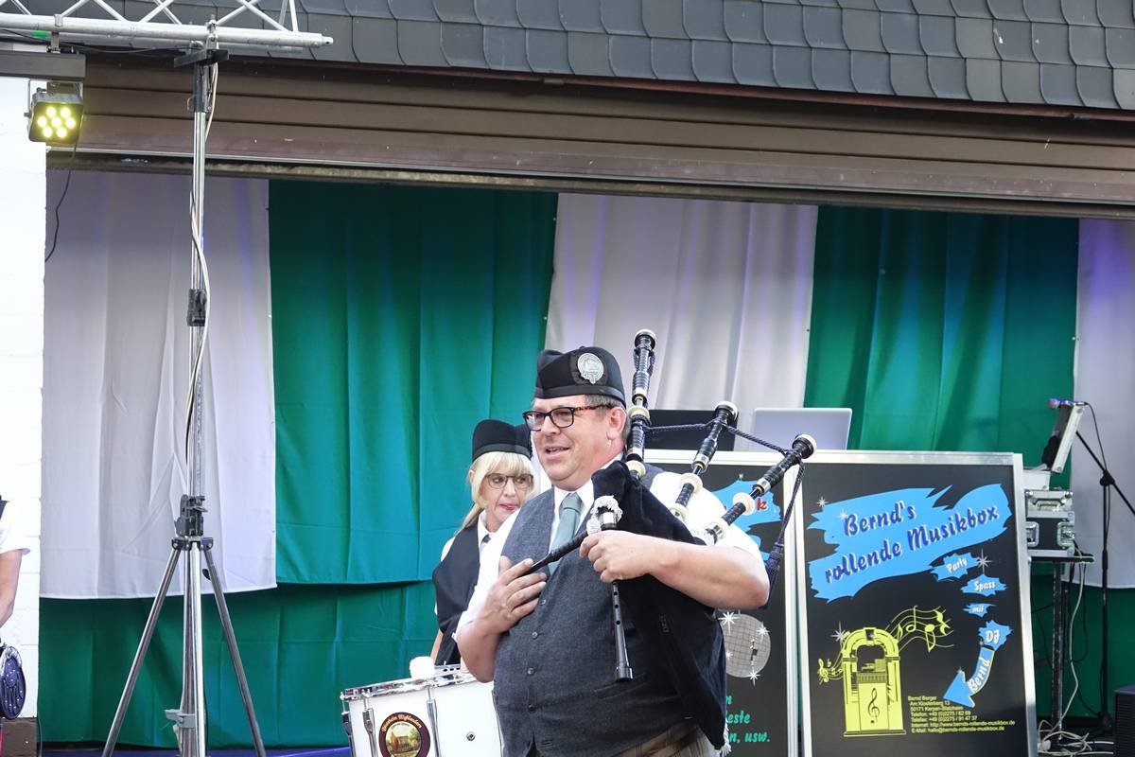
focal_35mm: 85
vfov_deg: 16.1
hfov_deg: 23.9
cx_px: 568
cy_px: 378
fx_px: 2680
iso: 1000
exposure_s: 1/100
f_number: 3.5
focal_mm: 31.33
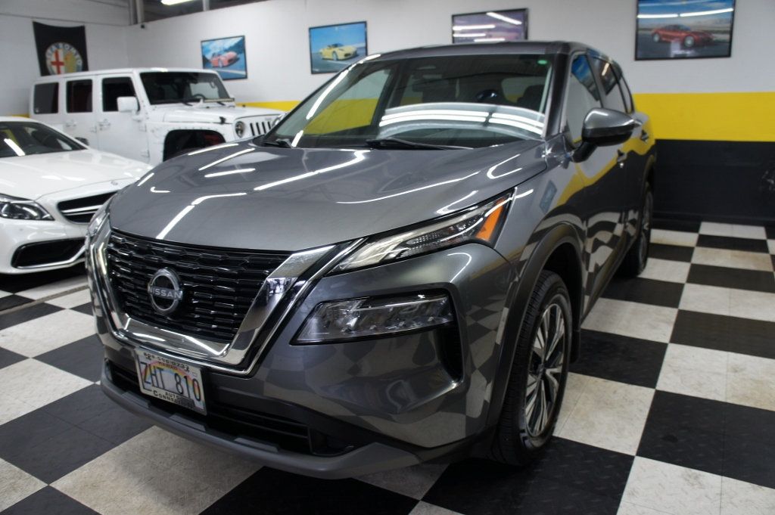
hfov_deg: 67.4
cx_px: 388
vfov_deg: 47.9
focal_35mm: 27
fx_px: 581
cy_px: 258
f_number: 3.5
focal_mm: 18
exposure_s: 1/30
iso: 200
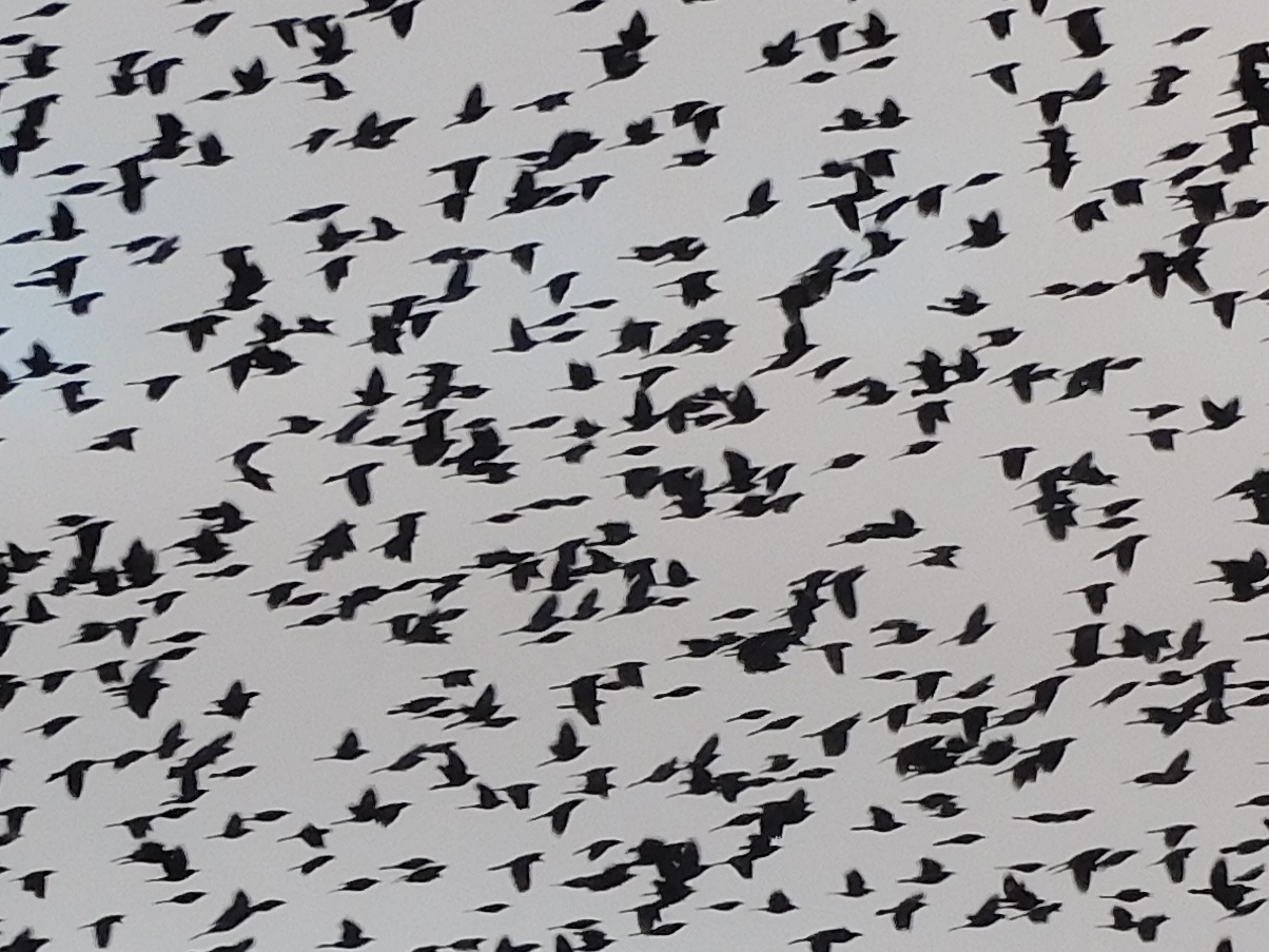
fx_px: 4216
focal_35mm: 115
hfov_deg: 17.1
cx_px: 634
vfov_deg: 12.9
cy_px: 476
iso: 140
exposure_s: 1/250
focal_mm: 20.6
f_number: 5
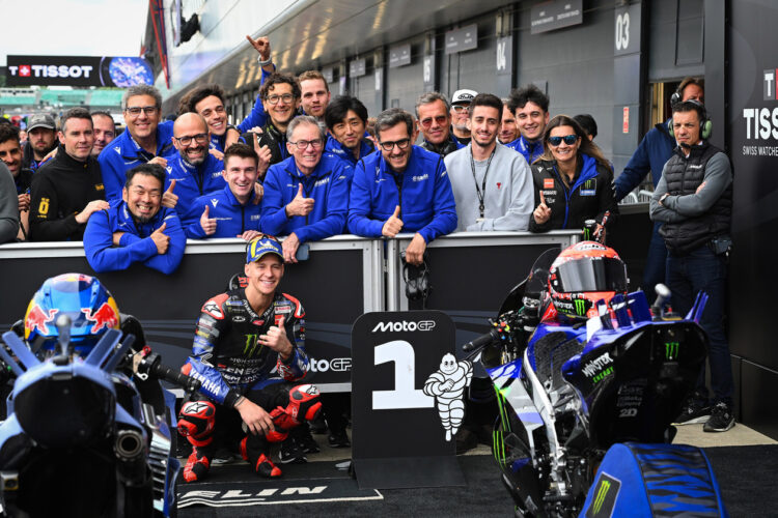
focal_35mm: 84
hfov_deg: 24.2
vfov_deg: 16.3
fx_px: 1815
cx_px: 389
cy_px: 259
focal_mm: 56
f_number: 4.5
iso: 720
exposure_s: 1/1000
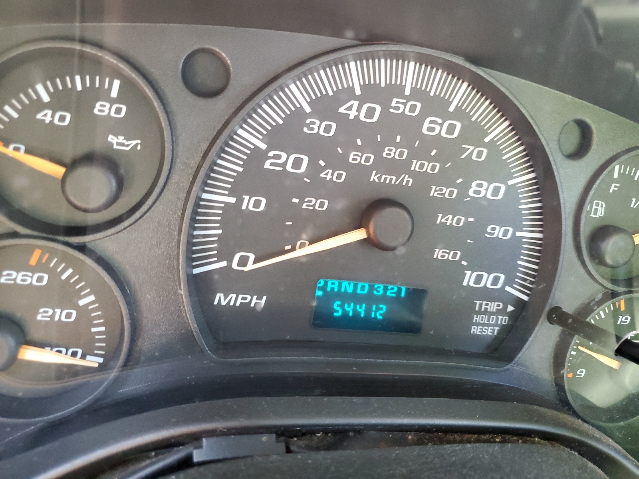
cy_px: 240
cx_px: 320
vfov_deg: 53.1
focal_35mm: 26
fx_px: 480
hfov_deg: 67.3
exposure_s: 1/40
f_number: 1.5
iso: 305
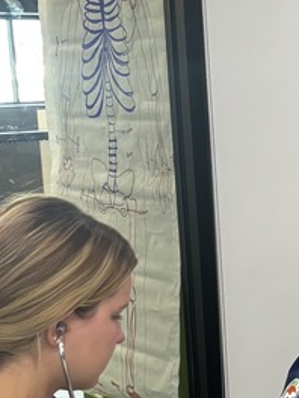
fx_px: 1163
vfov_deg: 19.3
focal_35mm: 101
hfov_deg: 13.7
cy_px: 300
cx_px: 455
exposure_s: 1/60
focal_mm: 5.96
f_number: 1.6
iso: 125
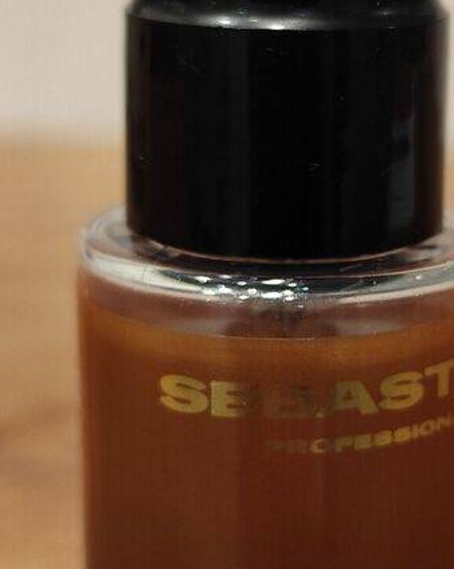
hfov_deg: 18.0
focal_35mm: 85
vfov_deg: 22.5
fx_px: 1429
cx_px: 302
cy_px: 274
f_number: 1.65
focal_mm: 6.19
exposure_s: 1/100
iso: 800
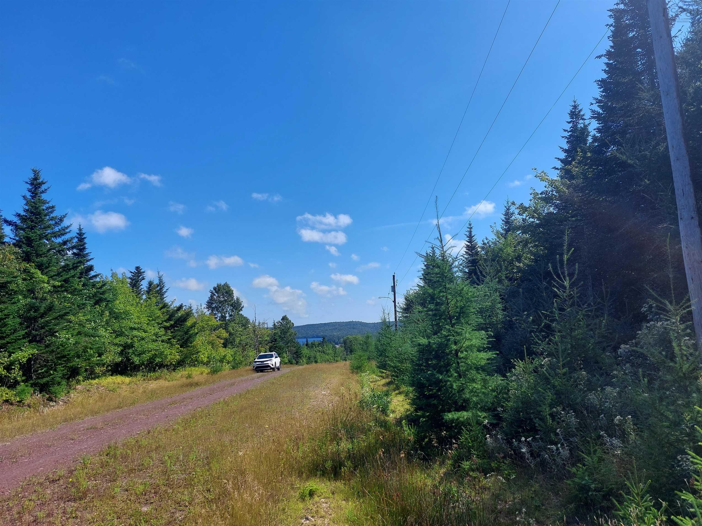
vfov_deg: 56.8
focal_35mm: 24
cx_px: 351
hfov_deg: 71.6
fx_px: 487
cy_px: 263
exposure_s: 1/1393
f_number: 1.8
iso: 25
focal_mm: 5.23
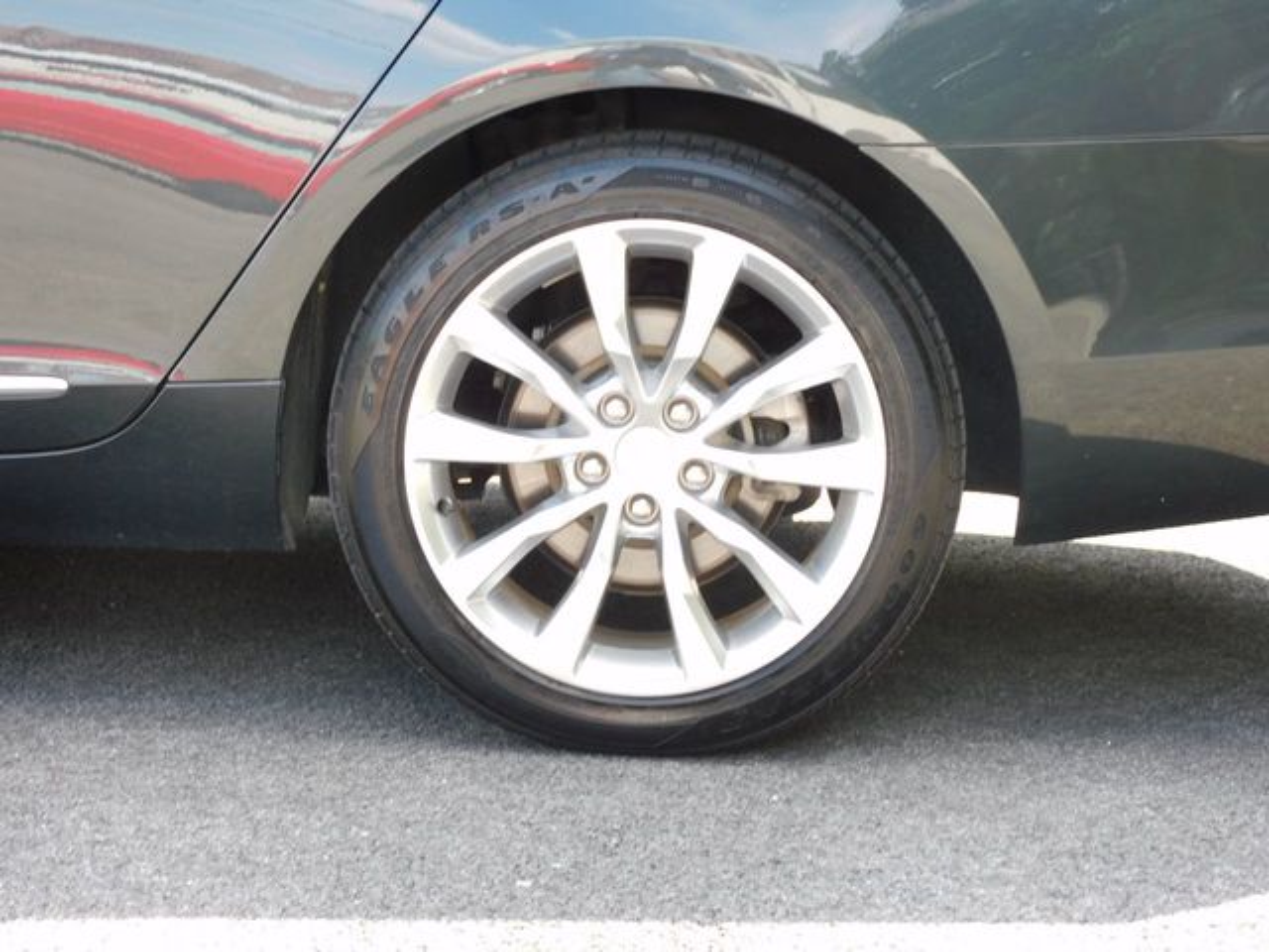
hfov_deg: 24.4
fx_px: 2933
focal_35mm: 80
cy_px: 476
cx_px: 634
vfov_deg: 18.4
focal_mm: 14.3
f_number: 4.5
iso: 125
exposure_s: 1/60
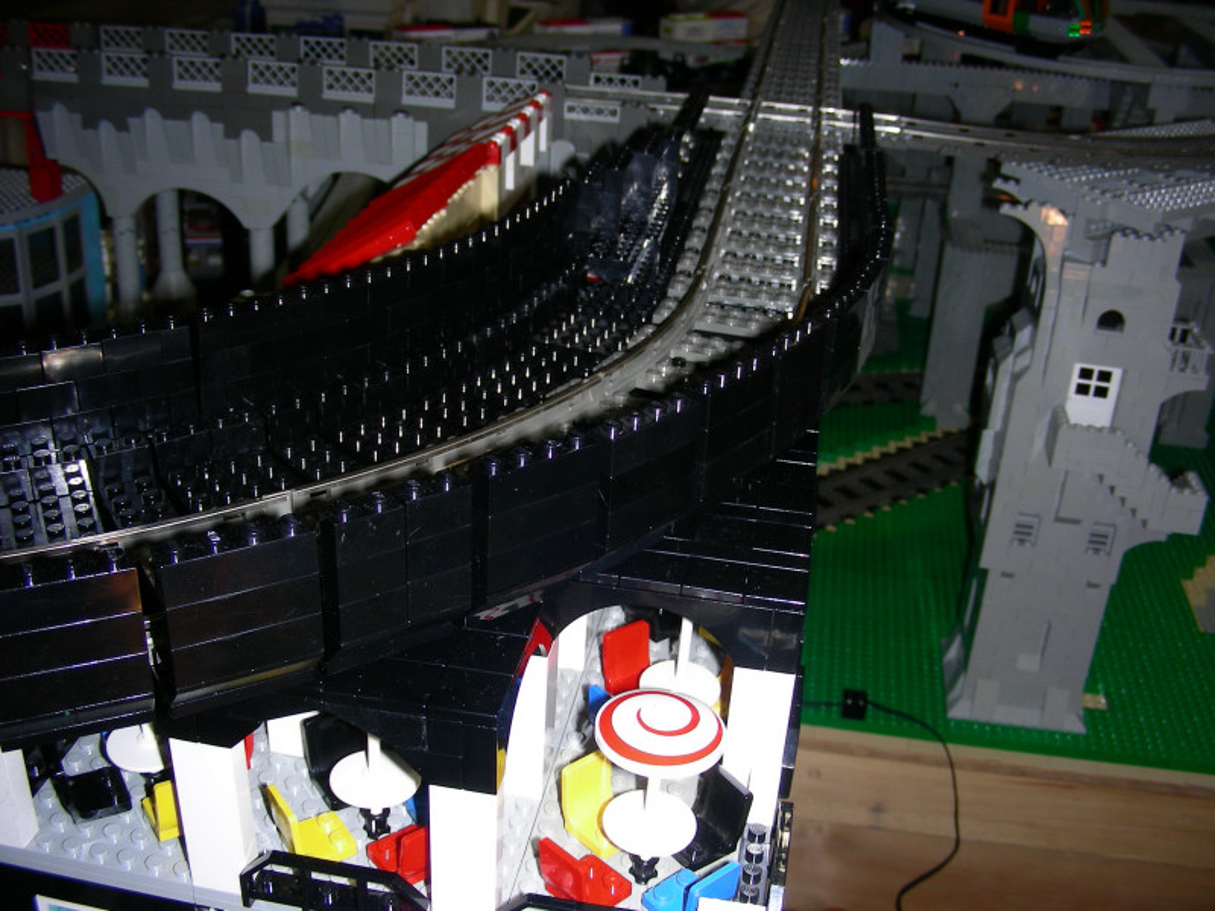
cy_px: 456
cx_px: 608
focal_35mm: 38
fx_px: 1334
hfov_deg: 49.0
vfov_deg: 37.7
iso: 50
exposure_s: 1/60.1
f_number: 3.5
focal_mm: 6.3
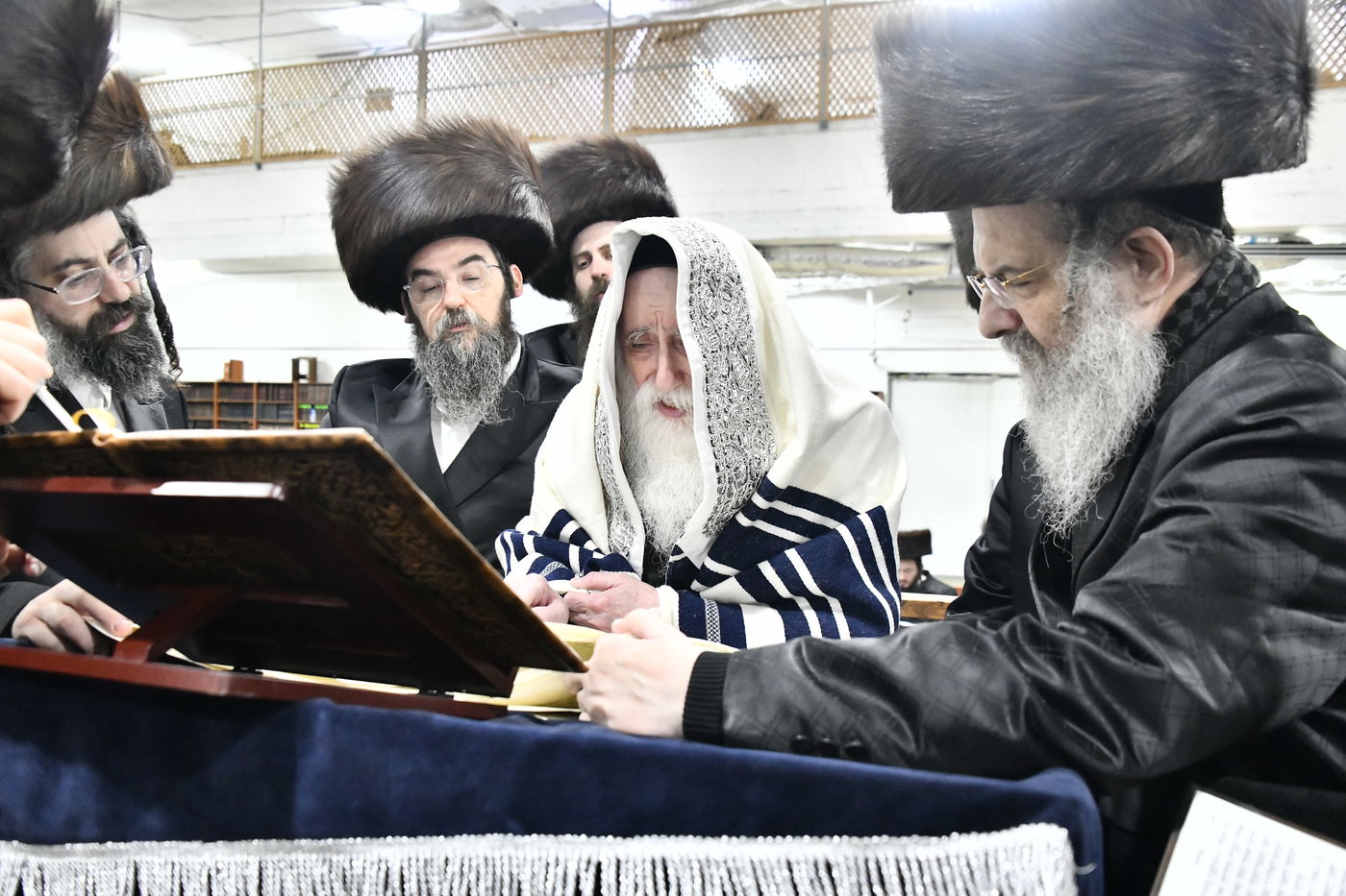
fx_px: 1196
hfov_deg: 58.7
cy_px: 448
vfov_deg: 41.1
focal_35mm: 32
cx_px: 673
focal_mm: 32
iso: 4000
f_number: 5.6
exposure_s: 1/100
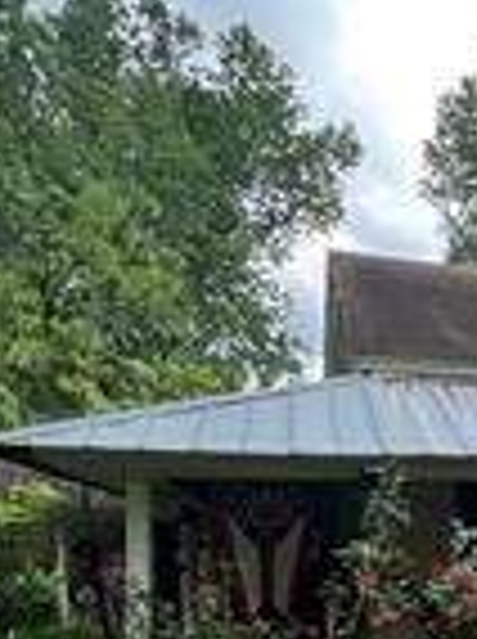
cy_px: 572
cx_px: 666
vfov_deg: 39.9
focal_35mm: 44
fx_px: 811
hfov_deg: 26.3
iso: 32
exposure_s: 1/430
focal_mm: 1.57
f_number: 1.8
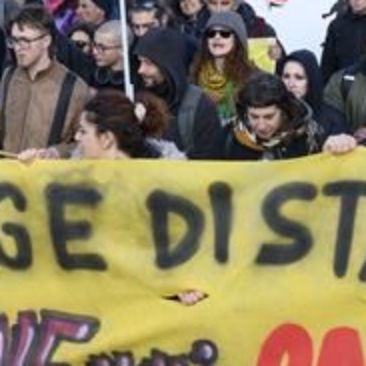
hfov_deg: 11.9
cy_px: 133
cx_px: -20
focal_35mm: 145
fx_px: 1735
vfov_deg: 12.0
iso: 400
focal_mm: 32
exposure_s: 1/800
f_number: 5.6
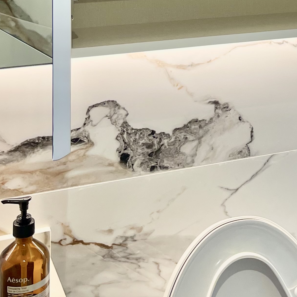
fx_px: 709
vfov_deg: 22.0
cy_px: -54
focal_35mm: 73
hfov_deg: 22.9
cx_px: 283
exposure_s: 1/100
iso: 125
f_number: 1.6
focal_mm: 5.1
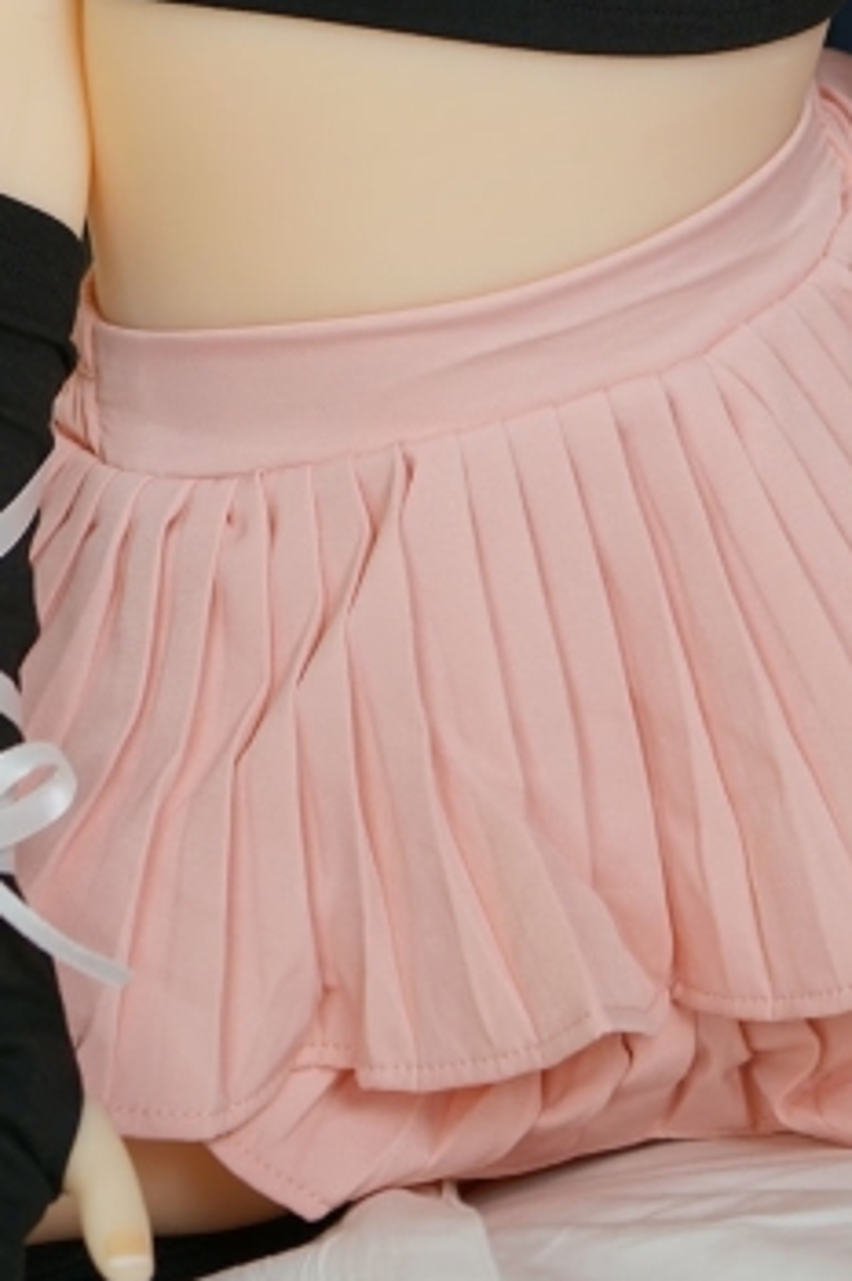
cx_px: 527
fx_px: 3198
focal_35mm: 90
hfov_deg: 15.2
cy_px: -234
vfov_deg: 21.1
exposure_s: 1/100
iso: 250
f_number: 2.8
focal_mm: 35
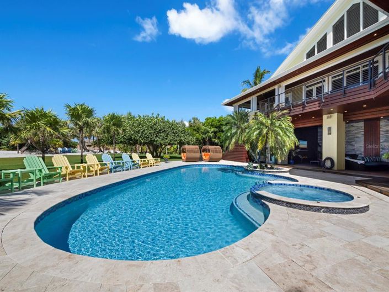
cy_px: 146
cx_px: 194
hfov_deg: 102.1
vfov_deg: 85.7
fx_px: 157
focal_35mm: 14
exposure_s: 1/640
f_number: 9
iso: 400
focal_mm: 7
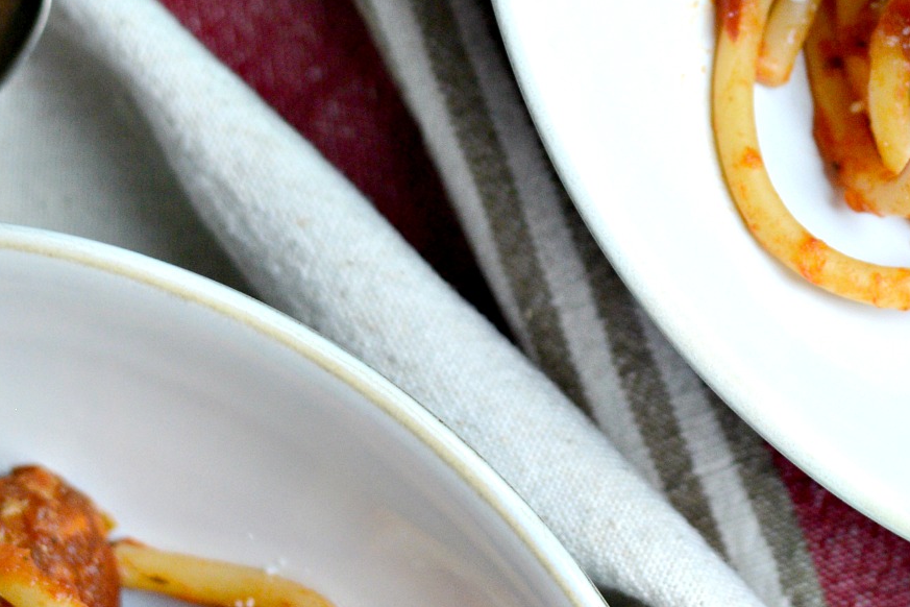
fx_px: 4802
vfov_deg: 7.1
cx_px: 991
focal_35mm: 190
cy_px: -307
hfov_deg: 10.7
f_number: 3.2
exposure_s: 1/400
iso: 720
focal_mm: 50
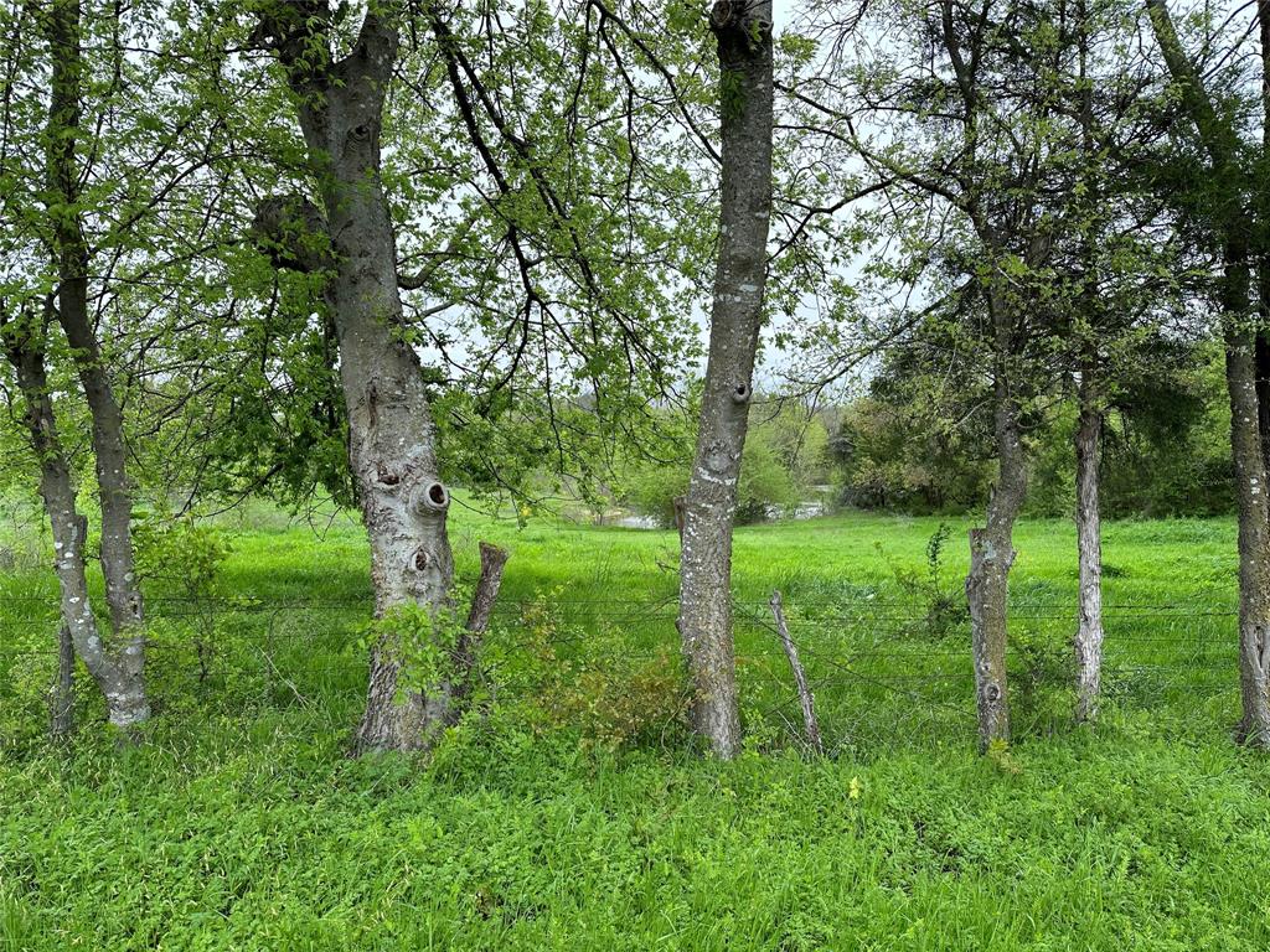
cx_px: 635
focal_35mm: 24
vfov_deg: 56.8
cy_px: 476
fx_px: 881
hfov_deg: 71.6
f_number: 1.78
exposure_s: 1/935
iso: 80
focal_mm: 6.86
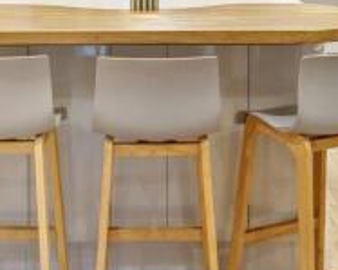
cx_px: 155
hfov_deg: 24.2
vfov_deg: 18.8
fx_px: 789
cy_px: -1
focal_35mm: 79
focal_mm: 33
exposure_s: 1/15
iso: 400
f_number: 8
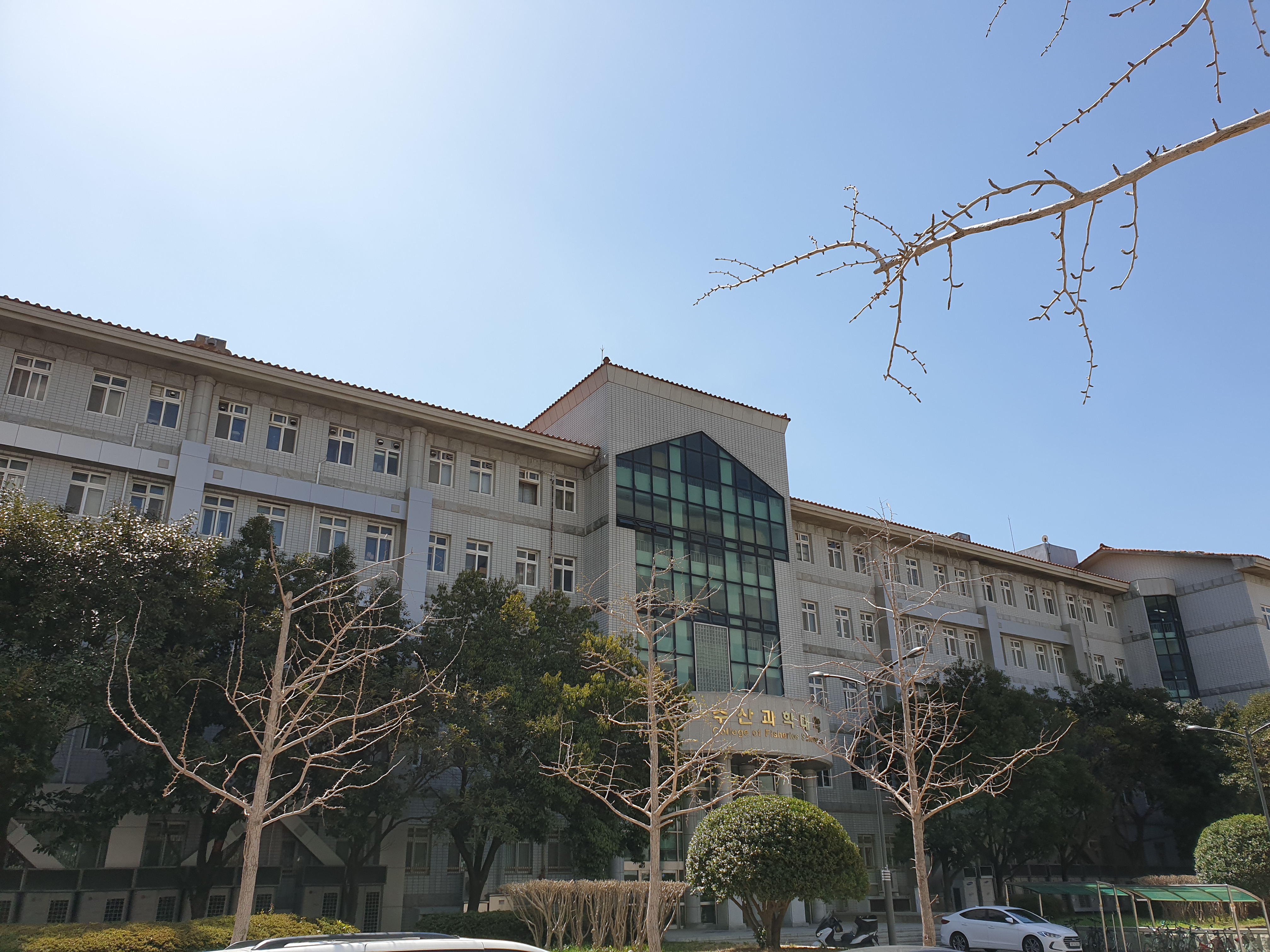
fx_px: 954
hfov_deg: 67.3
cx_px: 635
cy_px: 476
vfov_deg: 53.1
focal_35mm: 26
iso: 50
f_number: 2.4
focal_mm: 4.3
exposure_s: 1/1550
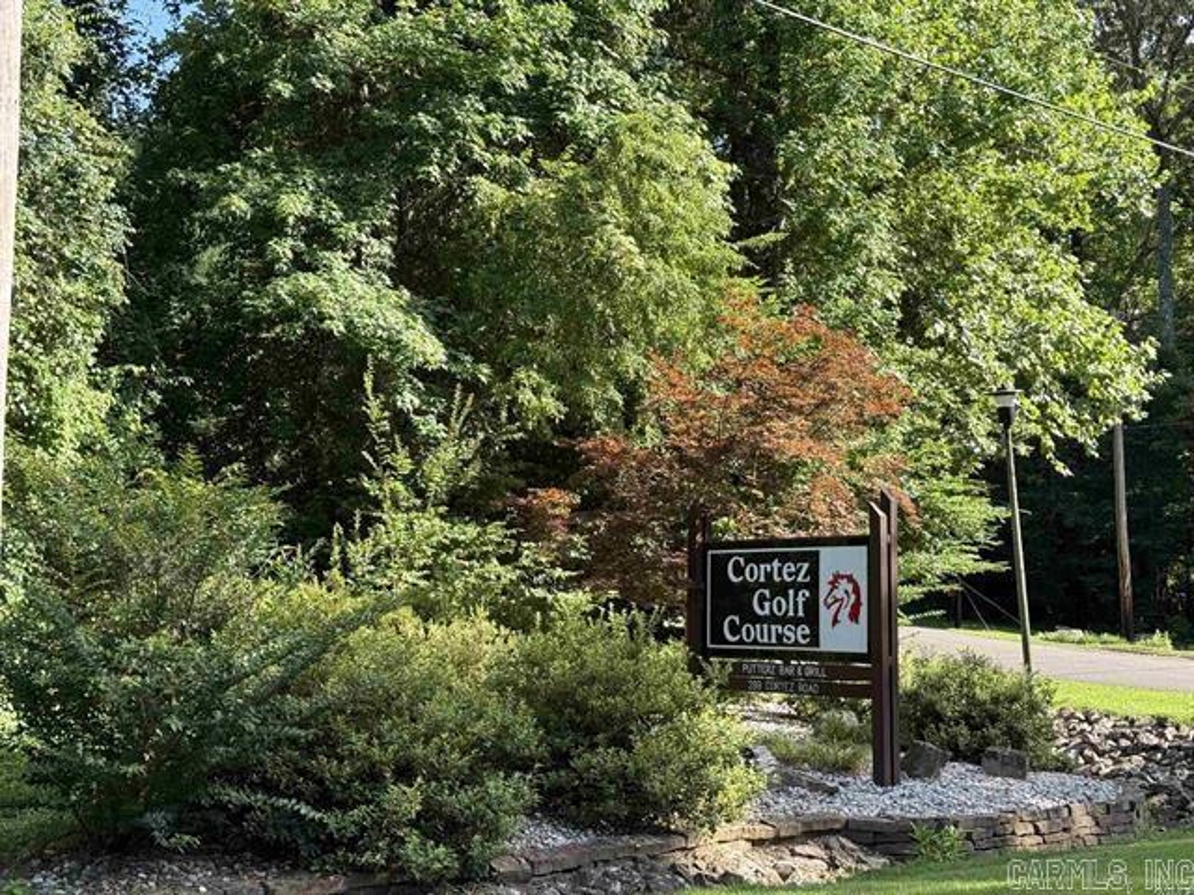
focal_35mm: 48
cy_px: 448
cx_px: 597
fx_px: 1656
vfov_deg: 30.3
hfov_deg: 39.7
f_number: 1.78
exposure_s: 1/769
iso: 80
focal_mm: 6.76
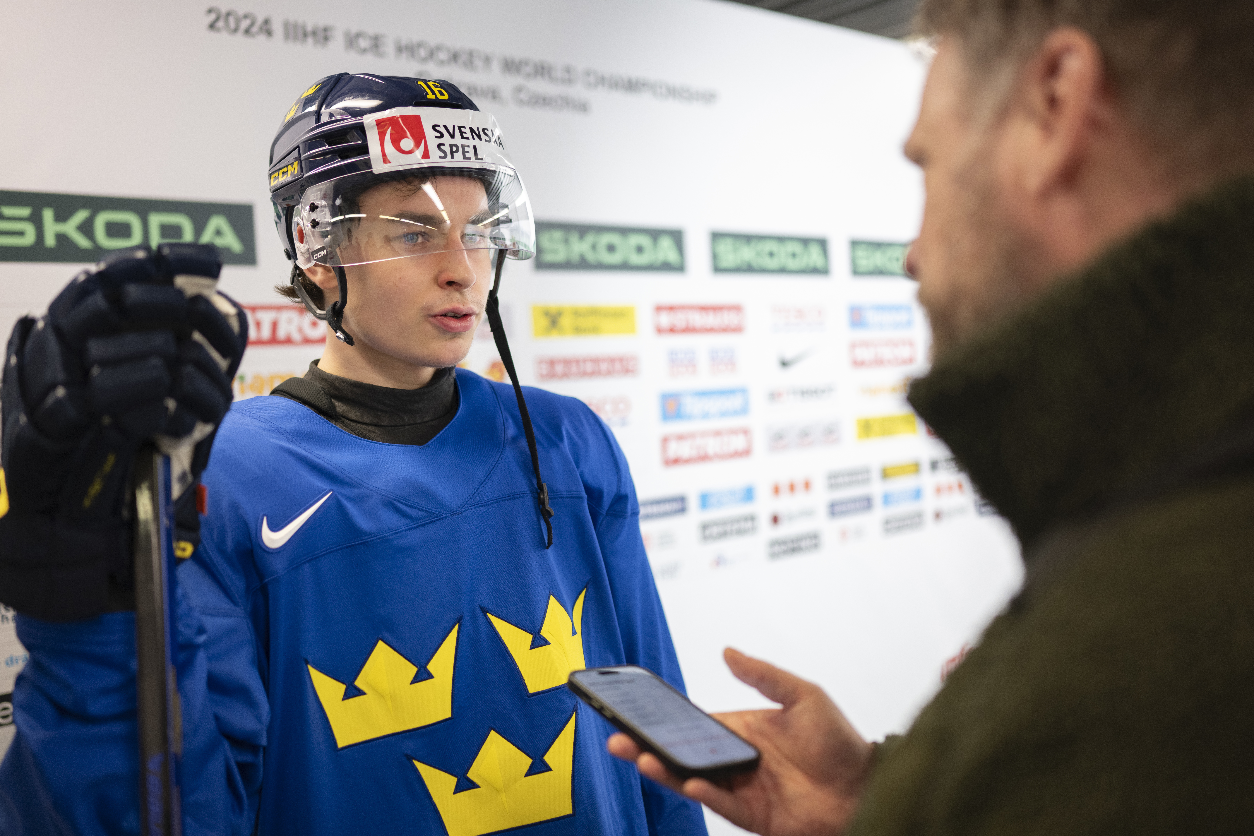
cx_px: 627
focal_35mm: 35
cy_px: 418
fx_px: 1219
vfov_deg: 37.9
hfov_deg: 54.4
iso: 720
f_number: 1.8
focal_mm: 35
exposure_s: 1/250
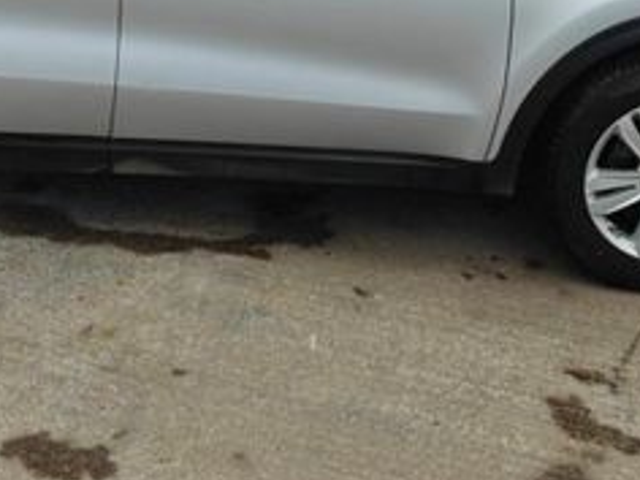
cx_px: 190
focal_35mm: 61
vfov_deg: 22.5
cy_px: -66
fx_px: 1128
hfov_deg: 31.3
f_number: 1.7
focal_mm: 6.06
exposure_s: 1/284
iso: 64
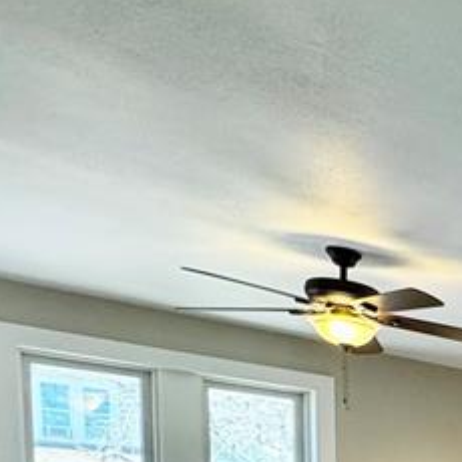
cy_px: 602
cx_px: 924
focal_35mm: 55
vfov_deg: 26.4
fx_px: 830
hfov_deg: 19.0
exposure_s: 1/120
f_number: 2.2
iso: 200
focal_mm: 2.22
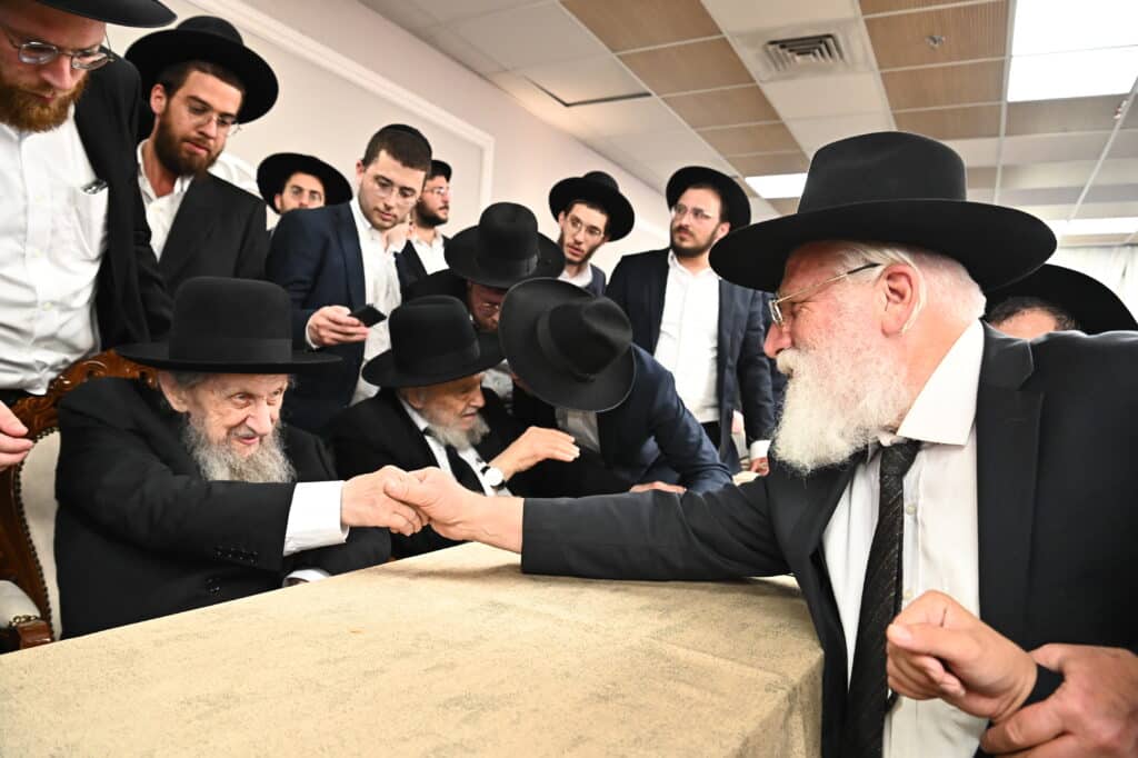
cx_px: 569
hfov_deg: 73.8
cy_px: 379
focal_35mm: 24
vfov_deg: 53.1
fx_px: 758
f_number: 5
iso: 3200
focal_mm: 24
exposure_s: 1/200
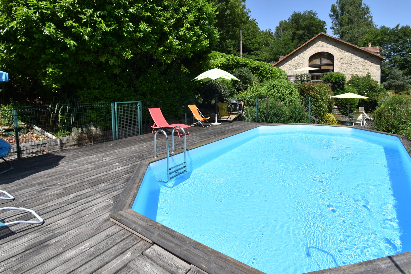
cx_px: 212
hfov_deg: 90.0
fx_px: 206
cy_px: 112
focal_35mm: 18
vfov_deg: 66.8
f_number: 8
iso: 180
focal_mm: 10
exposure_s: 1/500
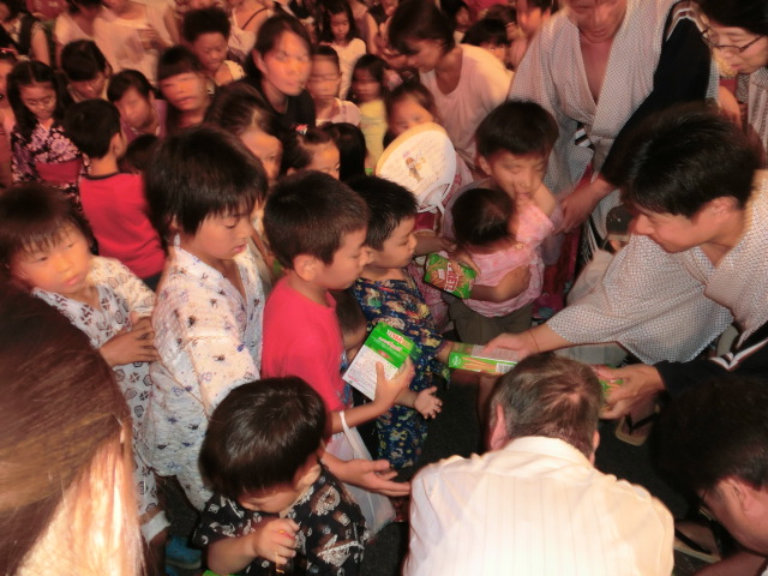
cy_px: 288
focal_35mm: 28
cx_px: 384
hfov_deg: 63.4
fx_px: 621
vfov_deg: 49.7
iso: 400
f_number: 3
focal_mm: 5
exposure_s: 1/8
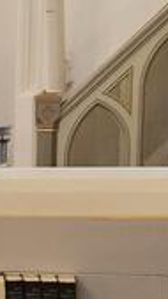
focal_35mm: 171
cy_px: 209
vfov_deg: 12.6
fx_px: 1355
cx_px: -421
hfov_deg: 6.2
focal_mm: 5.4
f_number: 1.8
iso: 800
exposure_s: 1/100
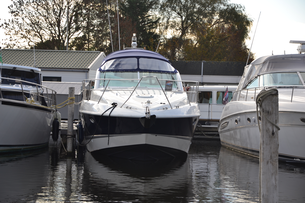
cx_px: 152
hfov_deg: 17.1
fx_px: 1017
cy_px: 102
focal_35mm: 120
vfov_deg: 11.4
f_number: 6.3
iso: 100
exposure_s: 1/200
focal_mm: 80
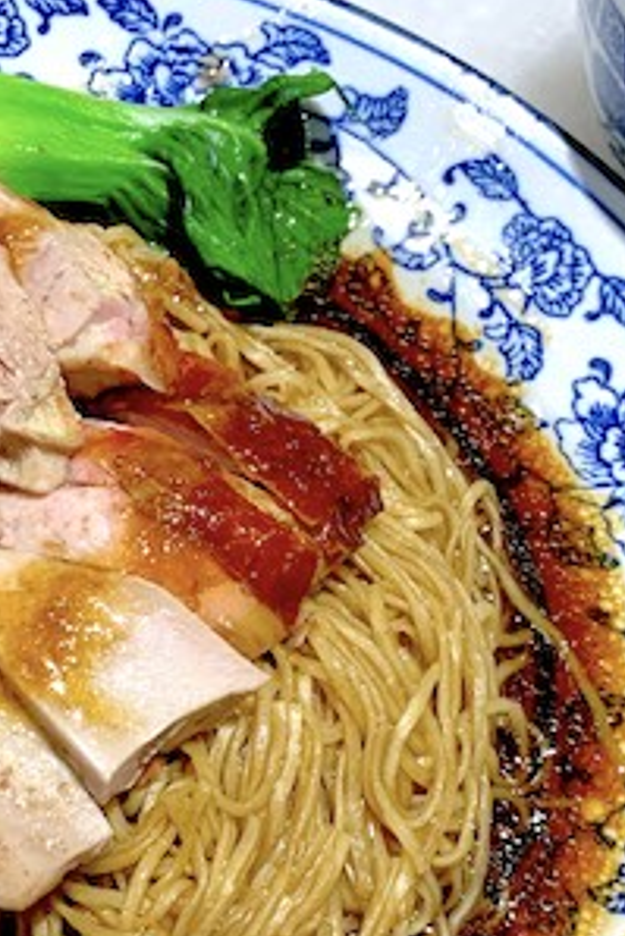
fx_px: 1769
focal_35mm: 68
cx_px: 170
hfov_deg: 19.9
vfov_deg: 29.4
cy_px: 620
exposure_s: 1/121
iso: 64
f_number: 1.8
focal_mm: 4.25
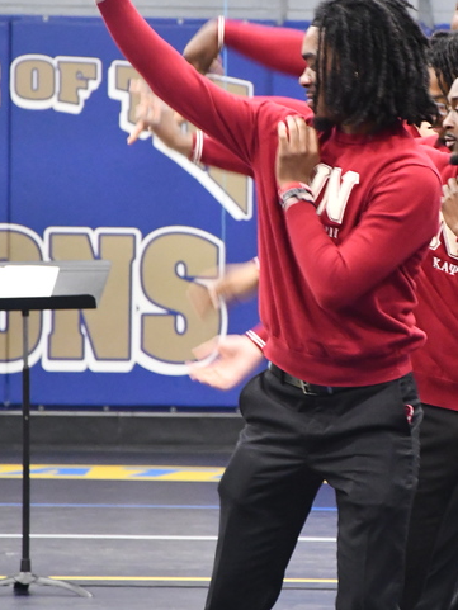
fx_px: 6277
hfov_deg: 4.2
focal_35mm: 356
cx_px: 419
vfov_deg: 5.6
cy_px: 246
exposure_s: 1/60
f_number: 5.6
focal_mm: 116
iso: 4000
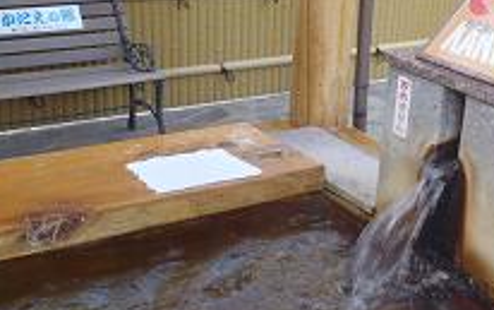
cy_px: 199
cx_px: 348
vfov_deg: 20.6
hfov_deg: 32.1
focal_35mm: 63
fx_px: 849
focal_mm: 6.07
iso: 80
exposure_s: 1/50
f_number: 4.4
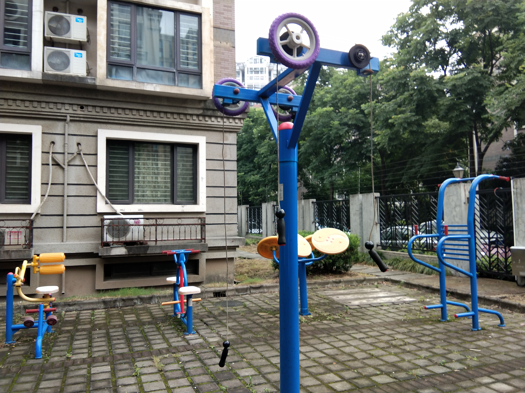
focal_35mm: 31
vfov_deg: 45.4
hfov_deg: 58.4
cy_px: 196
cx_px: 262
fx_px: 470
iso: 100
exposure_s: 1/50
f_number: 2.2
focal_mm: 3.69
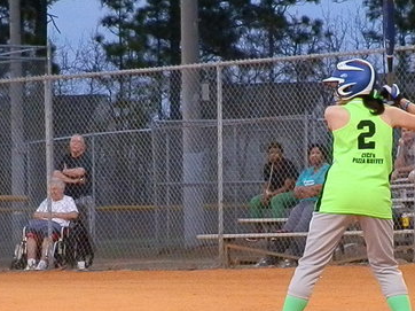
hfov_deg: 8.1
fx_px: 2923
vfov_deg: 6.1
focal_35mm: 244
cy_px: 239
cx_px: 277
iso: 1600
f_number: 4.5
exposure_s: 1/80
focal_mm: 24.71
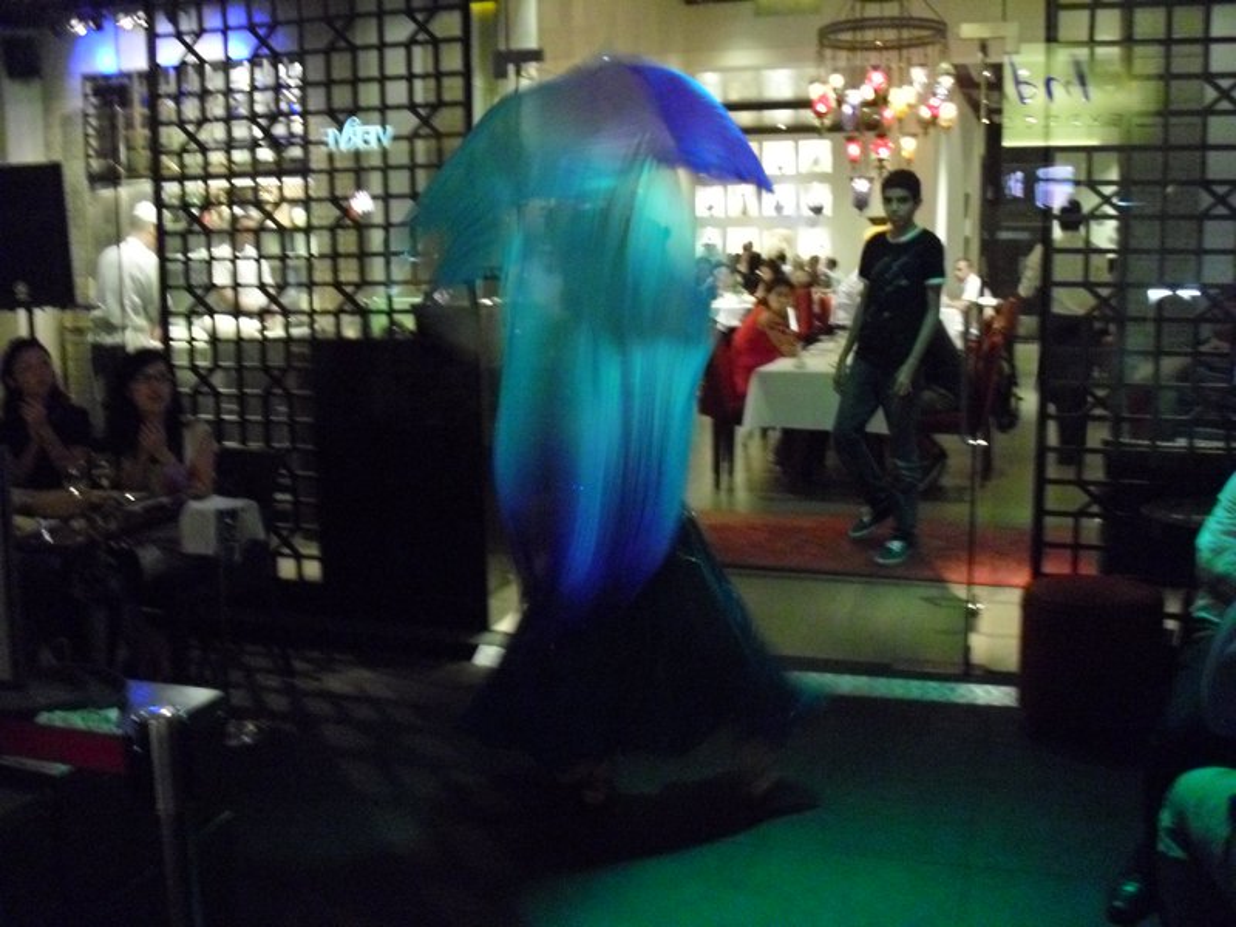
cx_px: 618
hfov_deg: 49.0
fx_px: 1357
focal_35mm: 38
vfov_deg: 37.7
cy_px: 464
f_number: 2.8
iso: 800
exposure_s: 1/15
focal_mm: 6.2
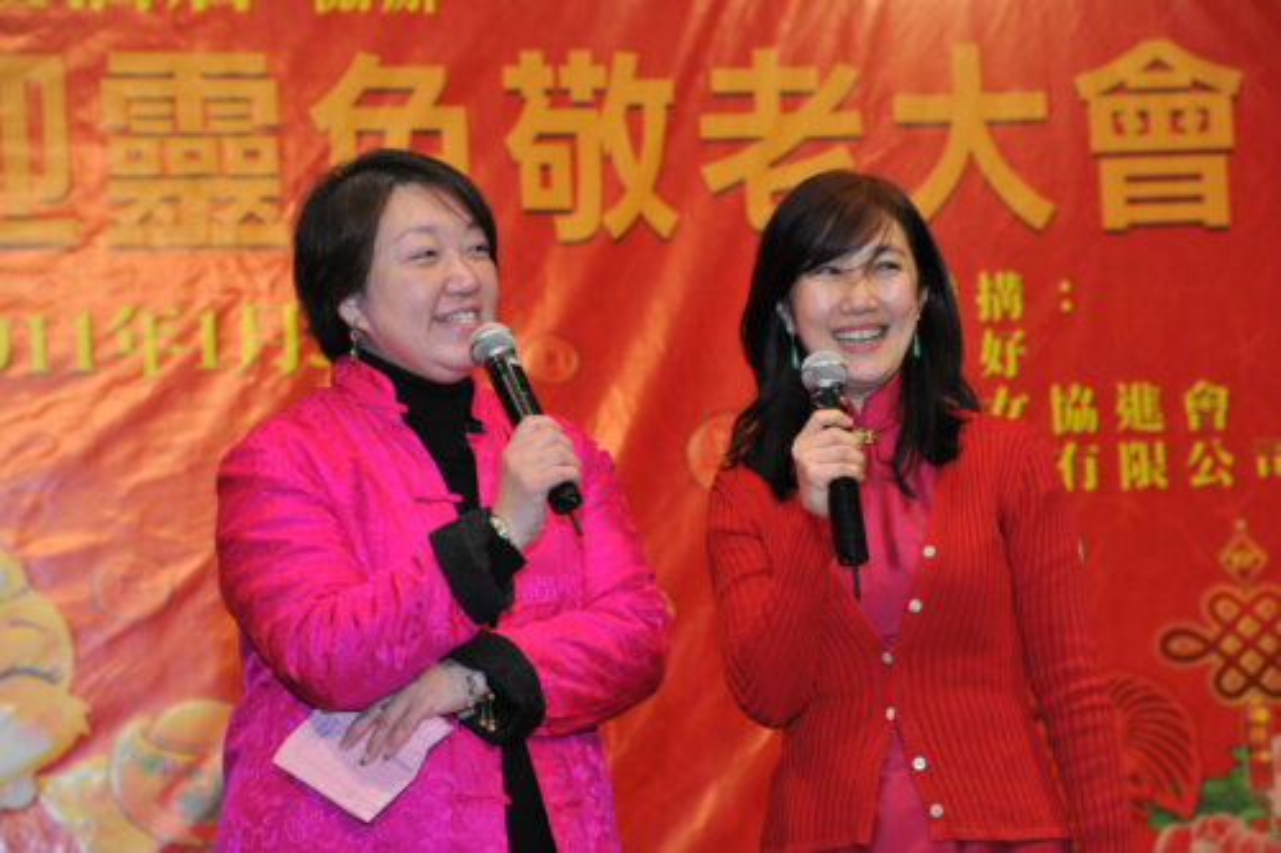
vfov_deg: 11.4
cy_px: 426
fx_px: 4268
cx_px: 640
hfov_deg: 17.1
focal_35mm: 120
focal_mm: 120
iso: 800
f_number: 6.3
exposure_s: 1/60
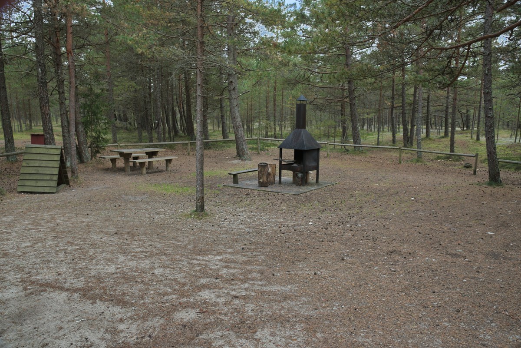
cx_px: 260
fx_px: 391
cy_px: 174
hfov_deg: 67.4
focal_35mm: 27
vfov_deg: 48.0
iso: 100
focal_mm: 27
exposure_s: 1/40
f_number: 7.1
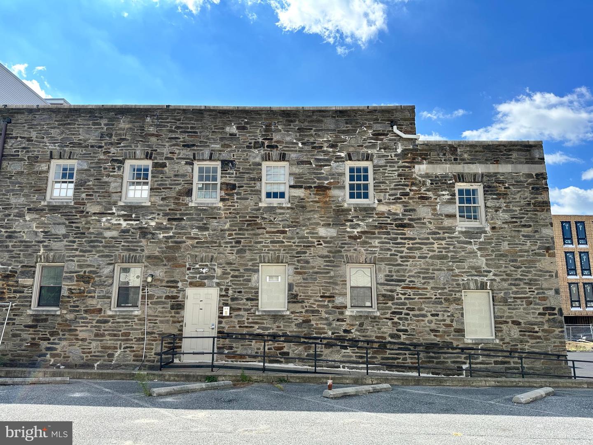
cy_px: 222
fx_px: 411
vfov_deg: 56.8
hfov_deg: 71.6
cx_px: 296
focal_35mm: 24
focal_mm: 6.86
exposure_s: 1/2028
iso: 80
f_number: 1.78
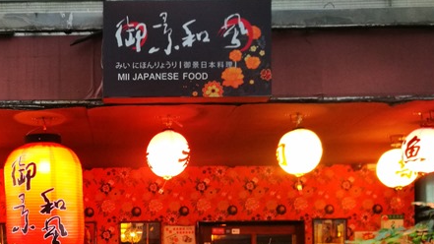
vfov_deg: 23.5
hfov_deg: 41.6
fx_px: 552
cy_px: 264
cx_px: 109
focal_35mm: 48
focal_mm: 4.5
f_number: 2.2
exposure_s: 1/30
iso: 250
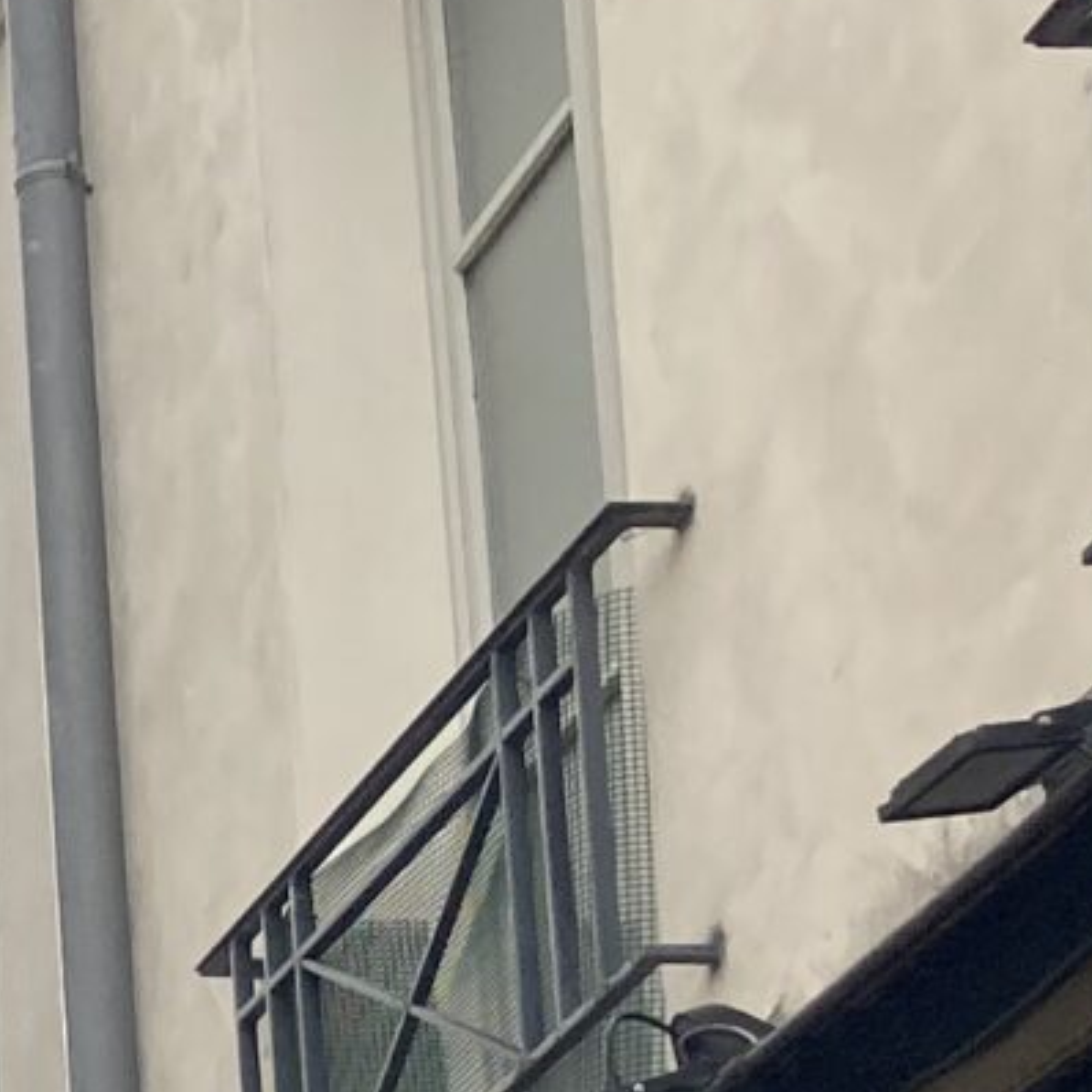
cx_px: -1504
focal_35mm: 159
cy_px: 1847
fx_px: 5675
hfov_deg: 9.7
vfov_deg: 10.5
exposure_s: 1/706
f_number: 1.8
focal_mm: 3.99
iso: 20
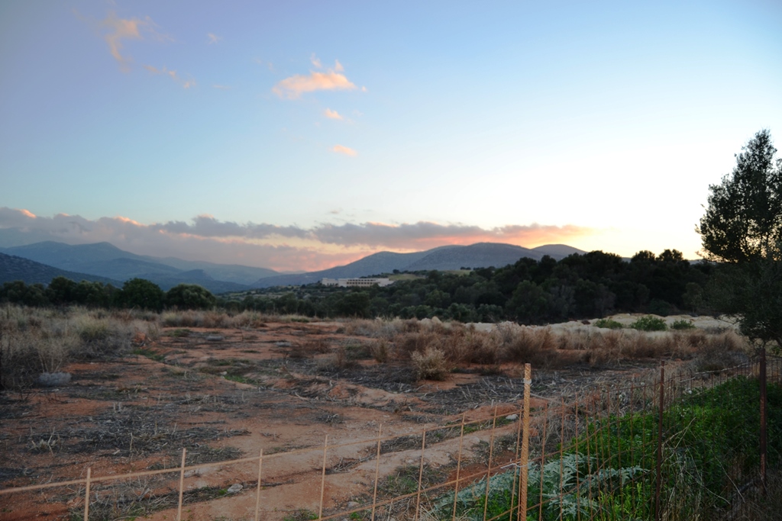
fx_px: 587
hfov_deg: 67.4
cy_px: 260
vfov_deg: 47.9
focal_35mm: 27
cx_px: 391
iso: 100
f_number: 4
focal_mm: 18
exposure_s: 1/125
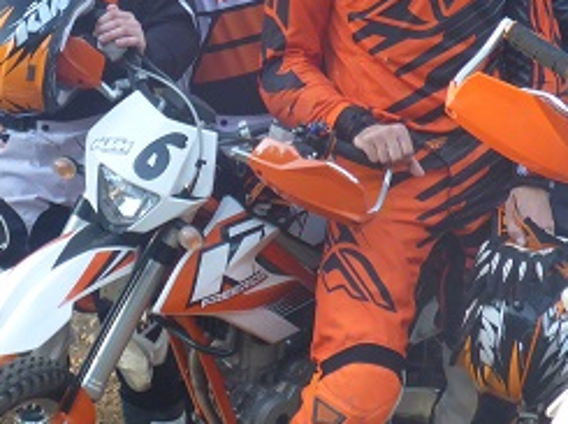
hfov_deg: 17.0
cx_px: 192
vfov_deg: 12.7
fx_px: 1901
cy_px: 61
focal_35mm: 116
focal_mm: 7.4
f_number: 4.2
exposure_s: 1/60
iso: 200
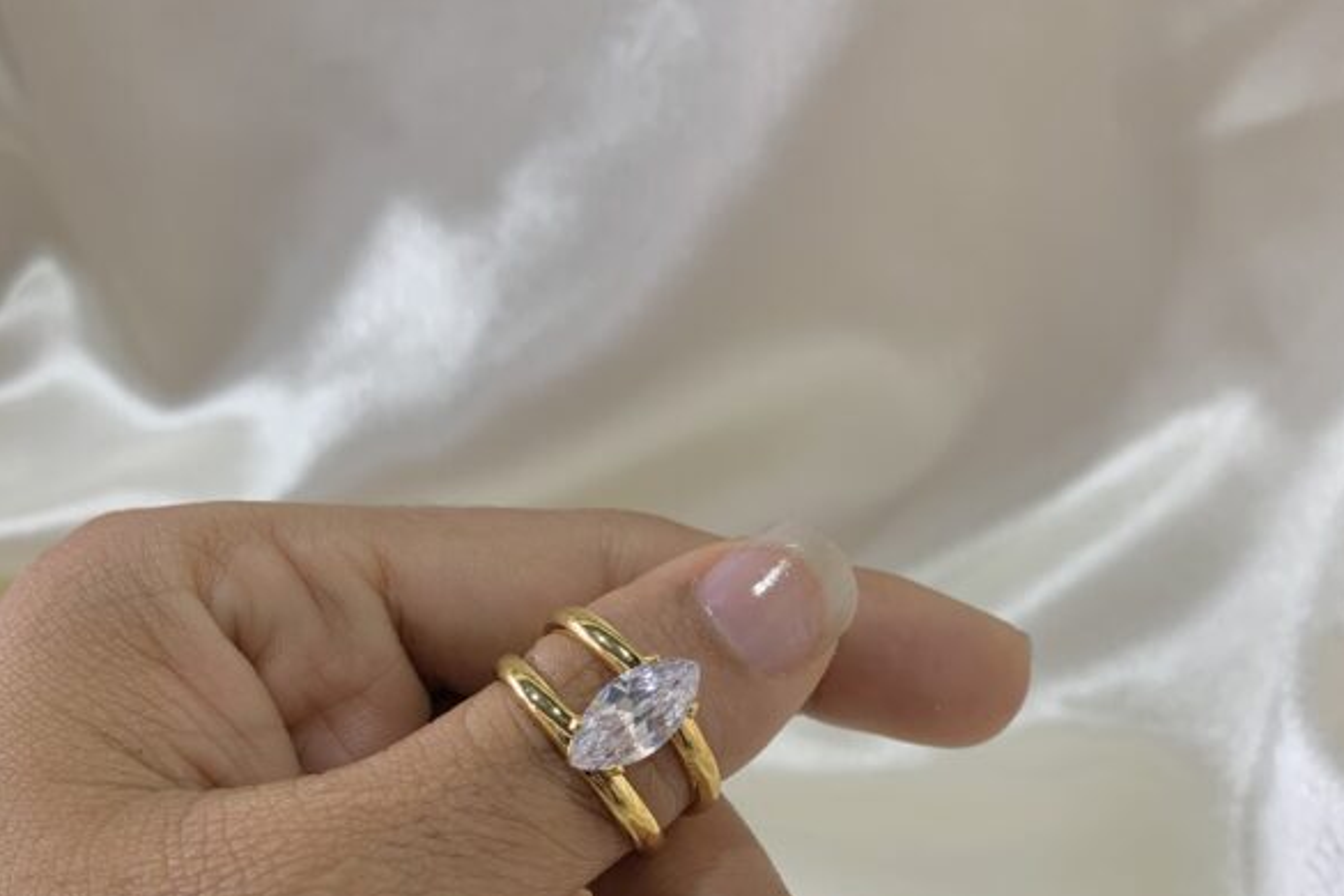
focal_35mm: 37
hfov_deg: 51.9
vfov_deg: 34.6
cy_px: 747
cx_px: 685
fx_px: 1381
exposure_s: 1/50
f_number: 1.8
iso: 64
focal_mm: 4.25
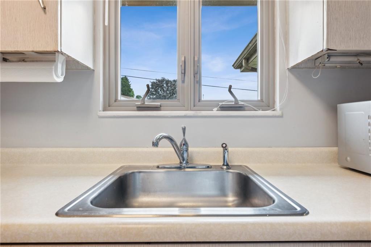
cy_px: 124
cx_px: 186
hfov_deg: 86.9
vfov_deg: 64.6
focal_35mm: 19
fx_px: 196
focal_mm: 19
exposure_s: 1/2.5
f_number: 11
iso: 50
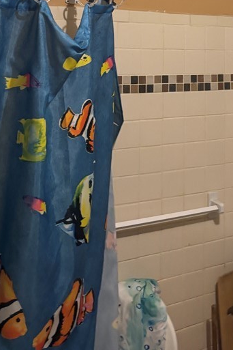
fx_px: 524
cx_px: 176
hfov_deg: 24.8
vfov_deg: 34.4
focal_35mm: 54
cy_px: 23
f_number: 1.6
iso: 400
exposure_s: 1/40
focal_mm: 5.96
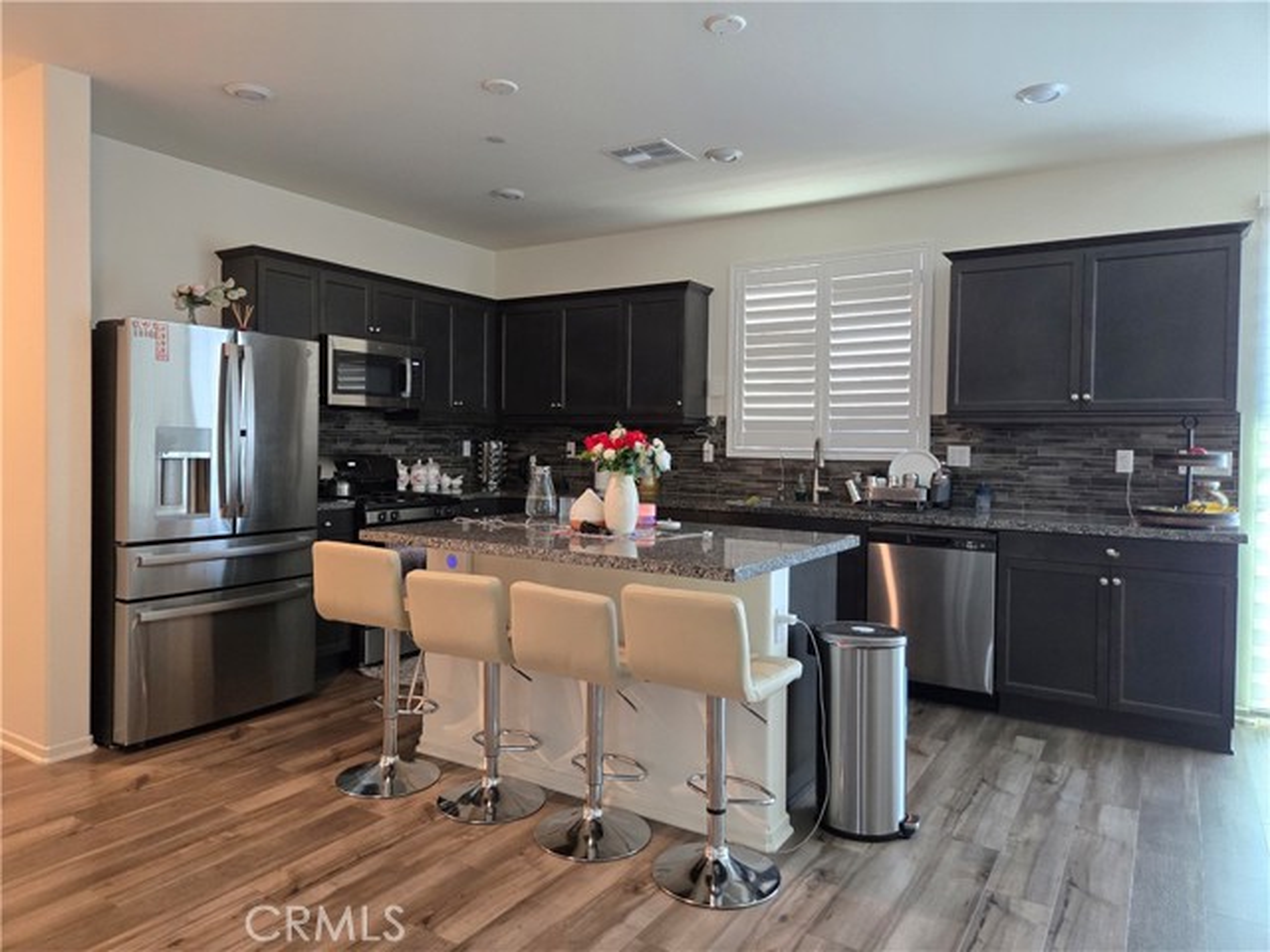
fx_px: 844
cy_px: 476
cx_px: 635
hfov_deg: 73.9
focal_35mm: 23
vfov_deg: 58.9
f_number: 1.8
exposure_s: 1/120
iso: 500
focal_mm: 5.4
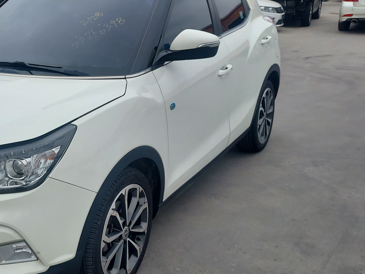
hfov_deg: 39.4
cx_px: 46
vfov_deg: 32.2
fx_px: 475
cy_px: 141
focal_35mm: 45
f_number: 1.8
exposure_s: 1/421
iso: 40
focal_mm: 4.6
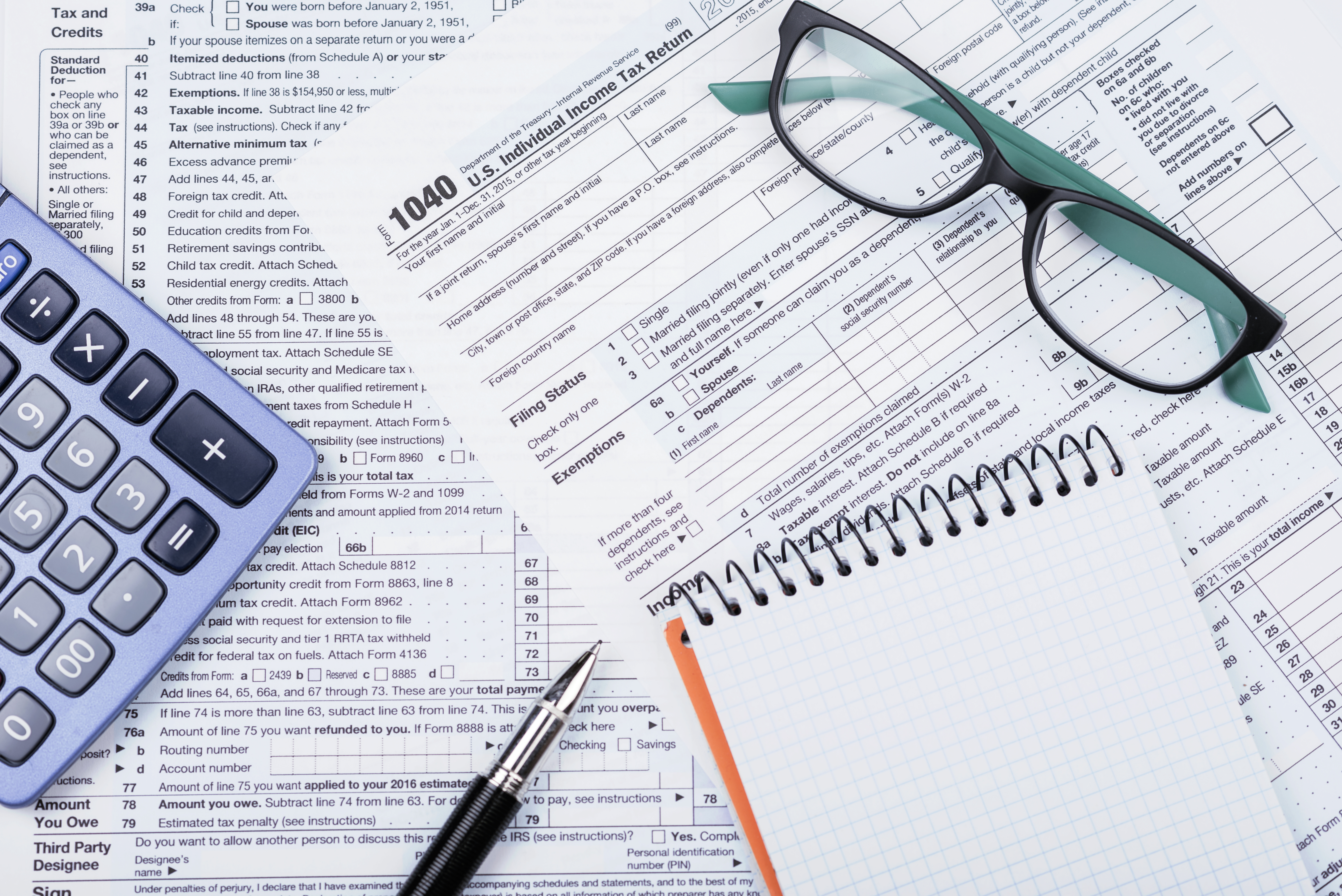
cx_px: 671
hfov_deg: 23.9
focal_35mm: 85
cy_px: 448
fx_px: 3170
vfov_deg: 16.1
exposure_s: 1/160
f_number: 6.3
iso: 100
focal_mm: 85
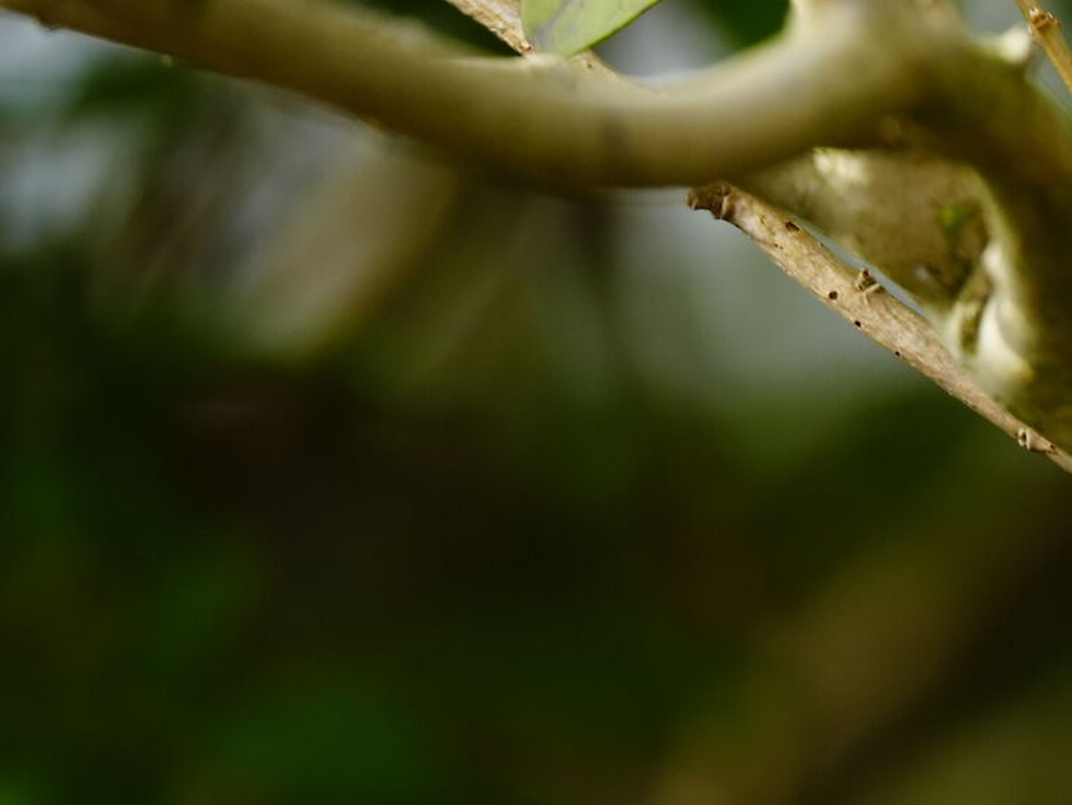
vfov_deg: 1.0
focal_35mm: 1546
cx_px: 1640
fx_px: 47892
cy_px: 444
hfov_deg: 1.3
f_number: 6.7
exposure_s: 1/250
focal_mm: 500
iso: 640
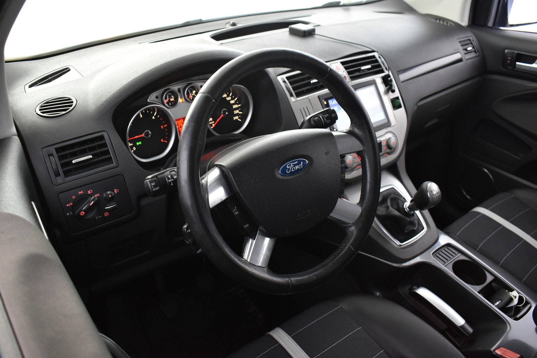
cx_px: 268
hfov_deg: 59.5
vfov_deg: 41.7
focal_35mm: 32
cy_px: 179
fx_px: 470
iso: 1250
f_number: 5
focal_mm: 21
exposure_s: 1/8
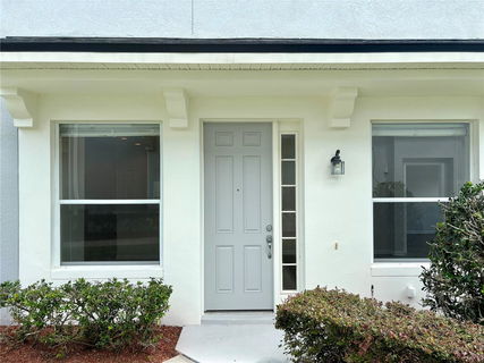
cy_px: 182
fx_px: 363
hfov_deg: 67.3
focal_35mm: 26
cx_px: 242
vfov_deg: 53.0
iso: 50
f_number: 1.6
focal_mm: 5.96
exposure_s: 1/978
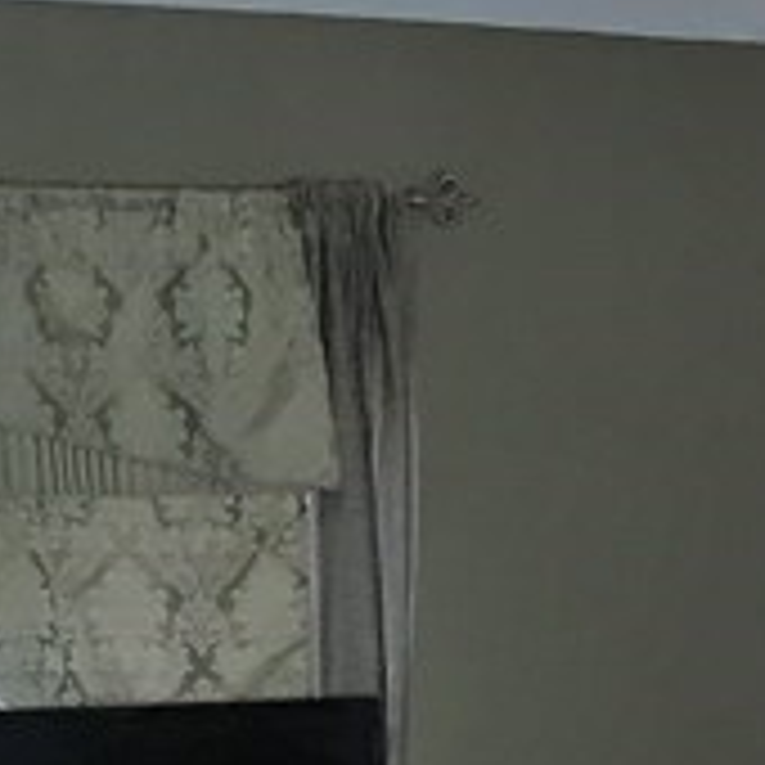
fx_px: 3850
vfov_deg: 11.2
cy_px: 844
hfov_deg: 9.6
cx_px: 2052
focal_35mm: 154
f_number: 2.2
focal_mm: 4.15
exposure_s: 1/30
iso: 50
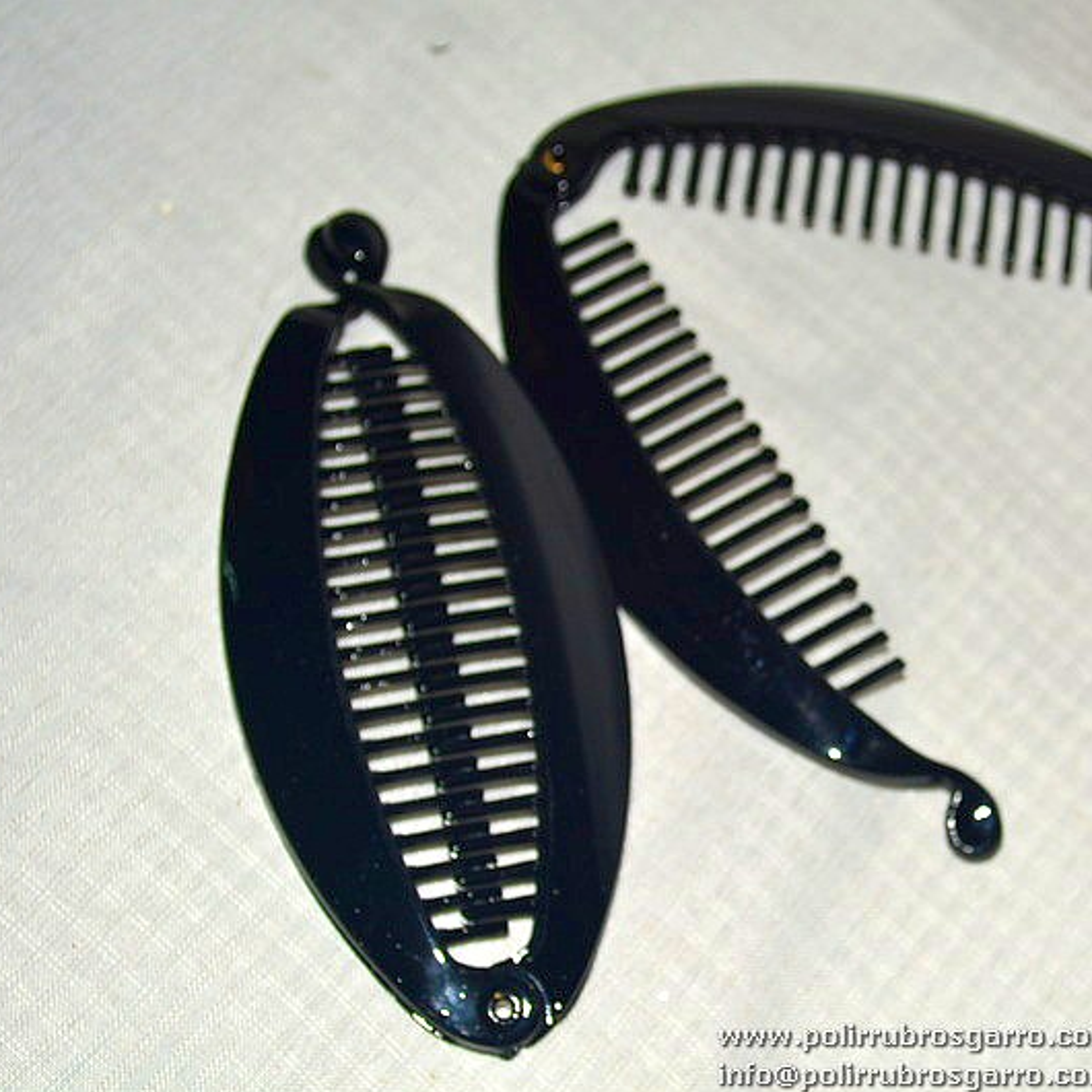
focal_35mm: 77
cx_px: 797
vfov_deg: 22.5
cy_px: 549
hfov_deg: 22.3
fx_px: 2748
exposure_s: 1/200
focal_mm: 40
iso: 640
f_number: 5.3
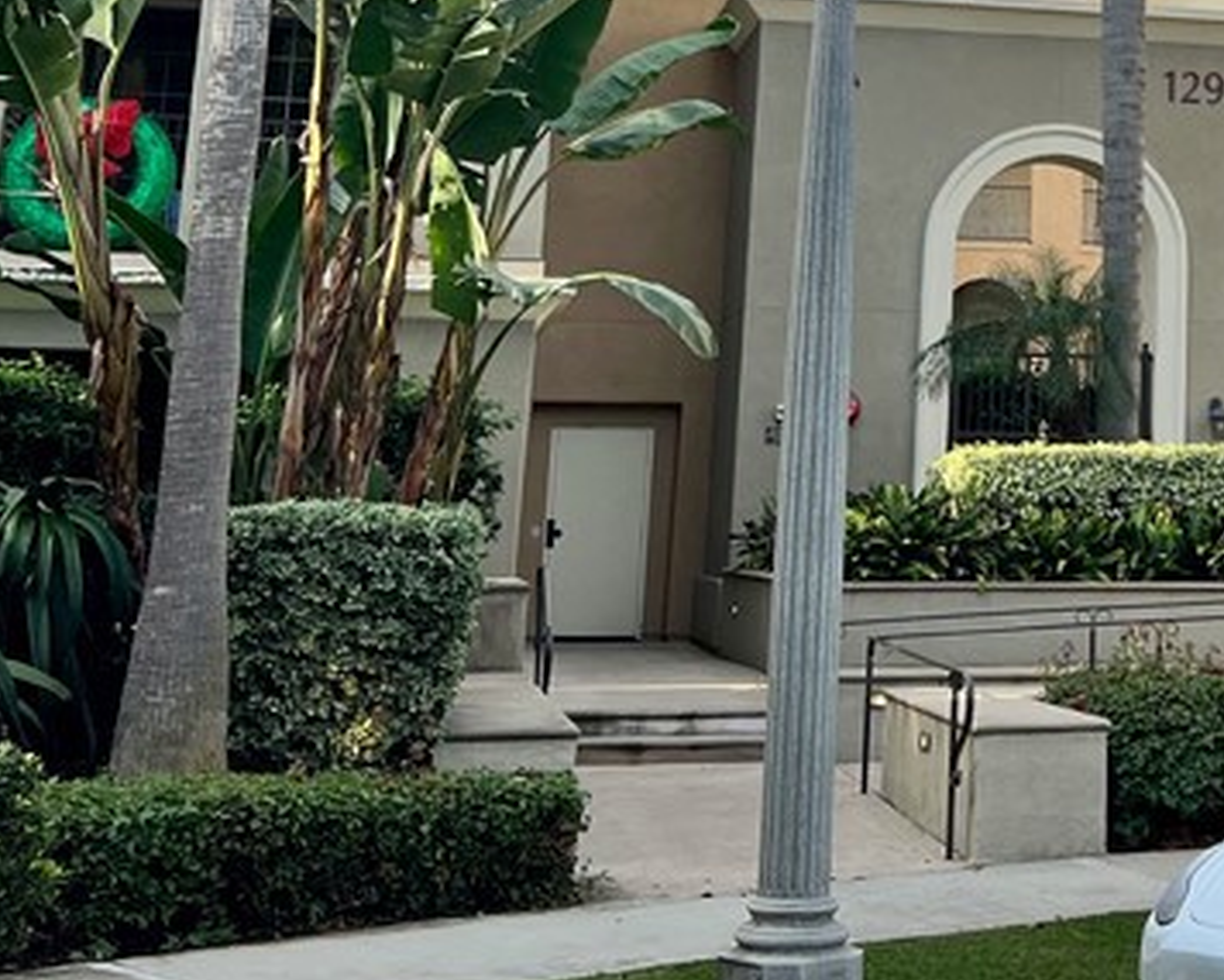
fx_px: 2645
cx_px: 1196
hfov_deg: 24.9
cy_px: -203
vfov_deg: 19.7
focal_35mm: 73
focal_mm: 5.7
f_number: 1.5
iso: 50
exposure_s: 1/1838
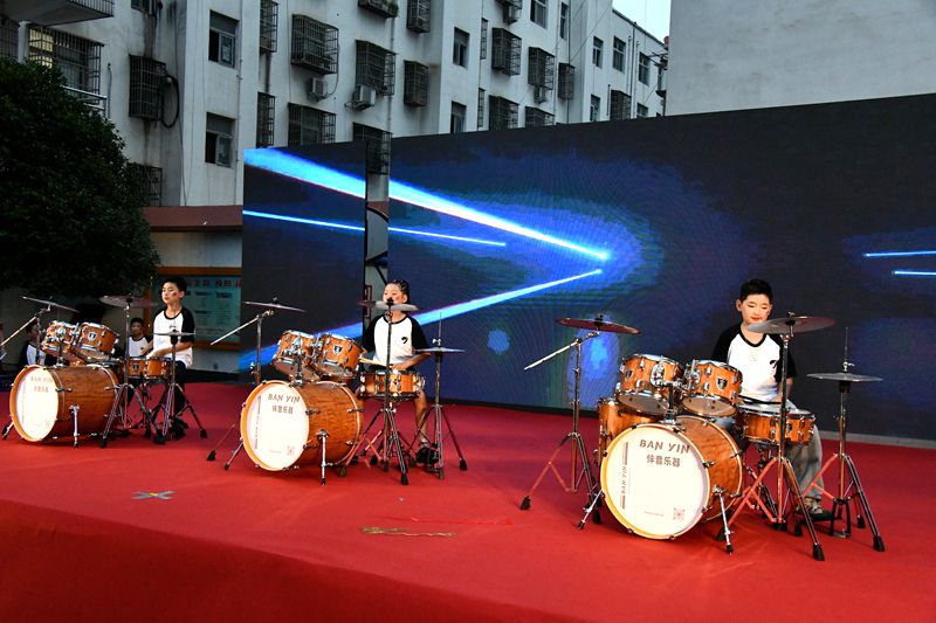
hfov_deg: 48.5
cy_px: 312
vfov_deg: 33.4
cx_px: 468
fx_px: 1040
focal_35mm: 40
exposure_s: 1/125
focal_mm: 40
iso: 6400
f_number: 8
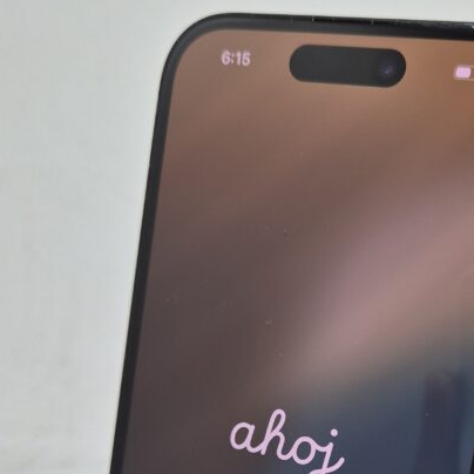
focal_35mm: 47
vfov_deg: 34.3
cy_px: 415
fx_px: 728
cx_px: 347
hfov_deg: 35.4
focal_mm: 5.4
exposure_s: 1/180
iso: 100
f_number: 1.8
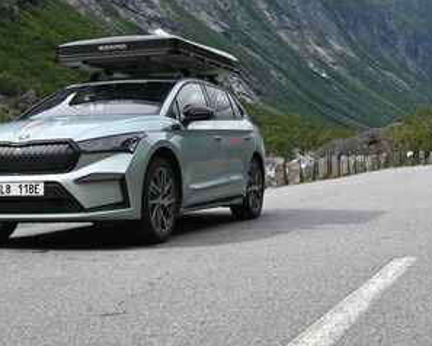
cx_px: 211
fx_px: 837
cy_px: 63
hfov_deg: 28.9
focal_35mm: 65
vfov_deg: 23.0
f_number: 6.3
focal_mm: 22.5
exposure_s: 1/320
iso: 100
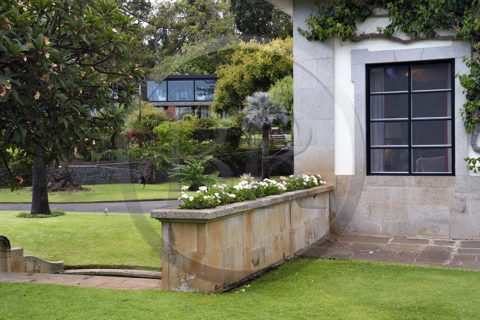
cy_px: 160
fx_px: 640
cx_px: 240
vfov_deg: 28.1
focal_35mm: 48
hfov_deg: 41.1
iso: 400
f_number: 10
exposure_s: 1/250
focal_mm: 48
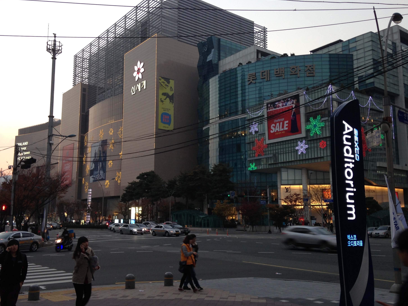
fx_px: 436
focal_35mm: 37
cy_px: 152
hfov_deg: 50.1
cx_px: 193
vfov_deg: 38.7
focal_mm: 4.12
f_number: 2.4
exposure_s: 1/30
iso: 50
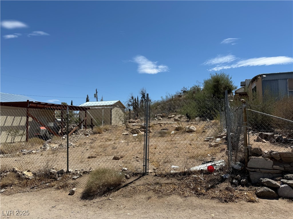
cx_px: 146
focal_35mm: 24
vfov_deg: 56.8
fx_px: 203
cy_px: 110
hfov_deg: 71.6
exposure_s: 1/6173
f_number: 1.78
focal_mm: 6.76
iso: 80
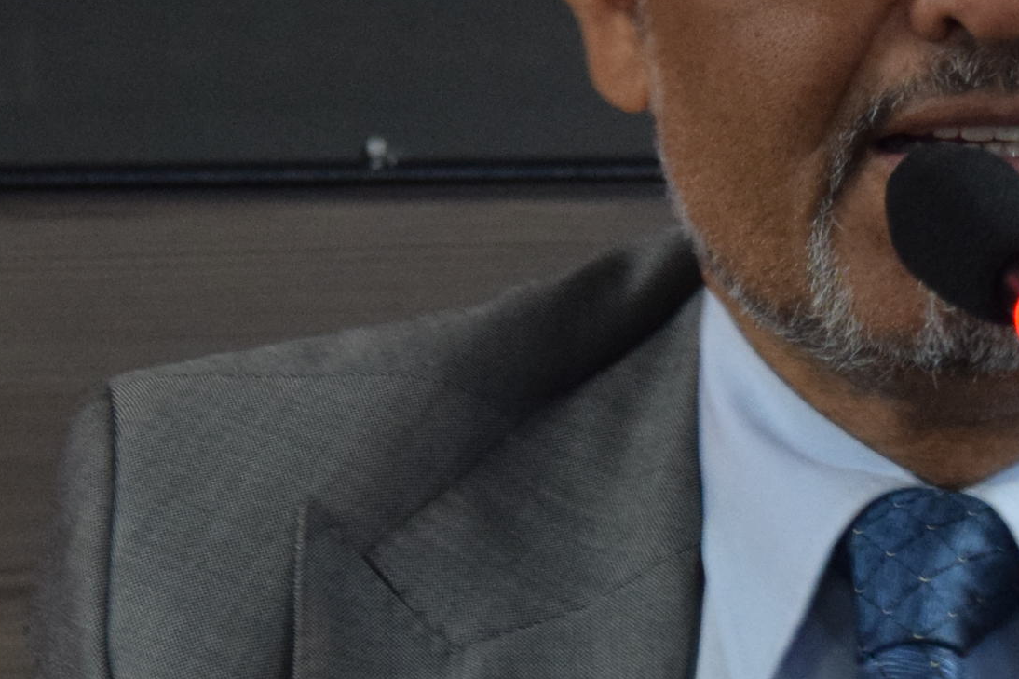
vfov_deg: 1.8
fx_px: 21820
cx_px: 783
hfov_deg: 2.7
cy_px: 371
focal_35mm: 771
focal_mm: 125
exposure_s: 1/40
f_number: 5.6
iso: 1600
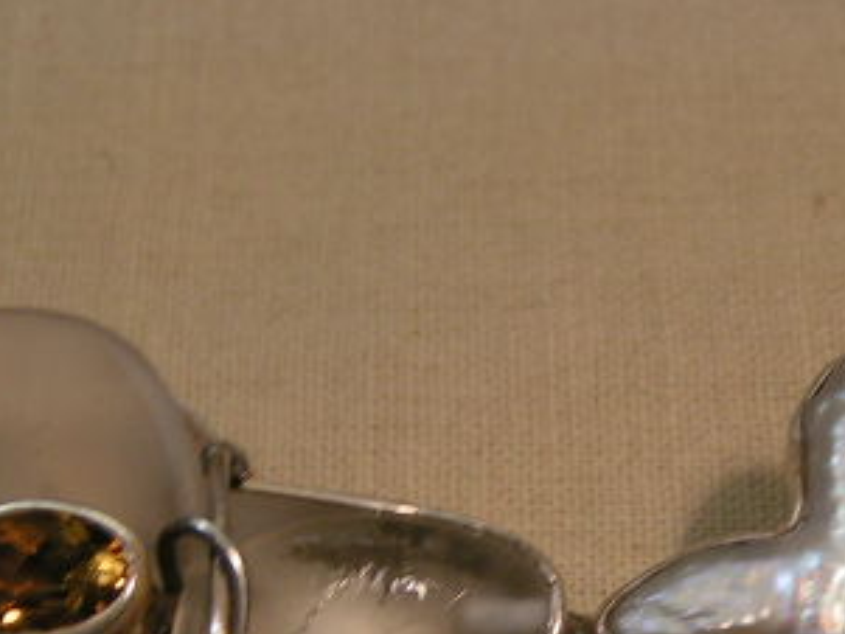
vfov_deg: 11.0
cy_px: 600
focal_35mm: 134
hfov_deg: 14.7
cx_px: 508
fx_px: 3272
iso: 50
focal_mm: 9.7
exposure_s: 1/60
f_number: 4.5
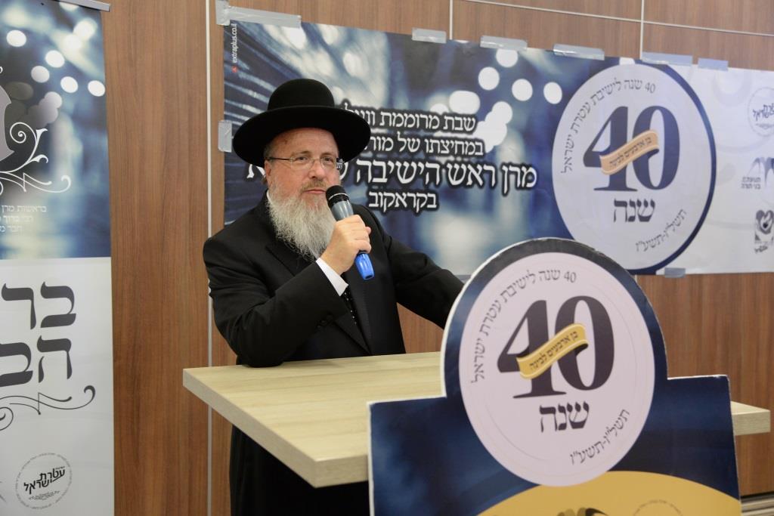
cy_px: 258
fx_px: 860
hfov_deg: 48.5
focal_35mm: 40
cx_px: 387
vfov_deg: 33.4
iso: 2000
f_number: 4
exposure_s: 1/80
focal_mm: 40
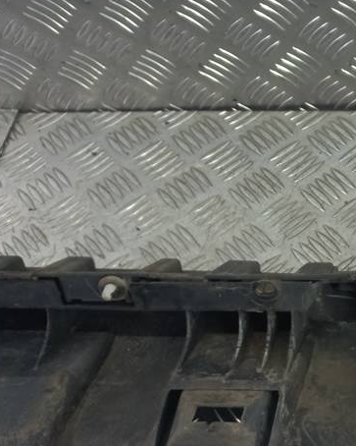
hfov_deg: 24.9
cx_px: 428
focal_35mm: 55
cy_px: 289
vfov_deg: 33.9
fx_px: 725
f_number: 1.8
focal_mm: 4.6
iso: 64
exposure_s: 1/50
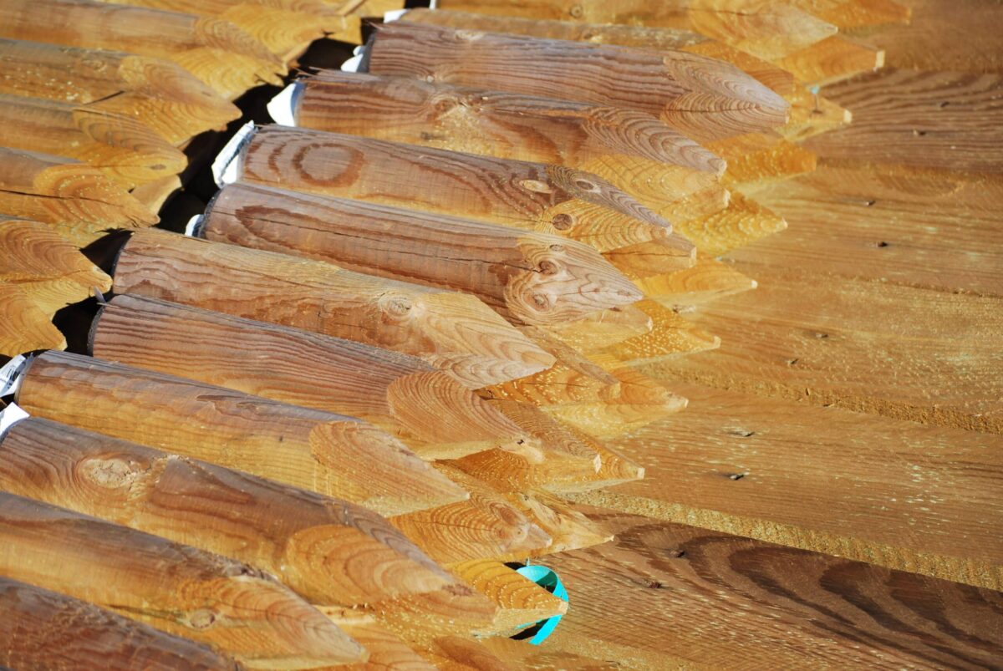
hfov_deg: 18.9
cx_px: 502
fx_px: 3012
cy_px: 336
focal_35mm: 108
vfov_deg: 12.7
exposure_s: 1/500
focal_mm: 72
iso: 100
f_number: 6.3
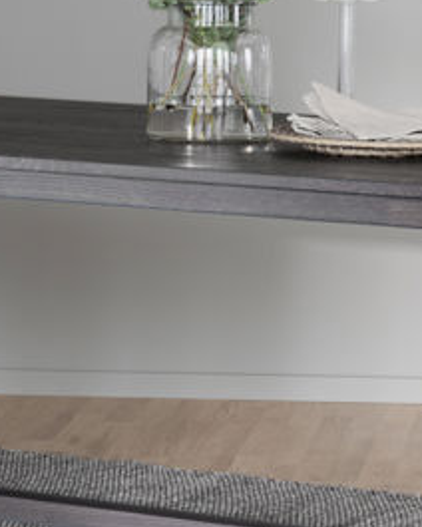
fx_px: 3341
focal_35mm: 214
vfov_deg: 9.0
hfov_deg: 7.2
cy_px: 66
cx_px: 515
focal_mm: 63
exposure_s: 1
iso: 160
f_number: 13
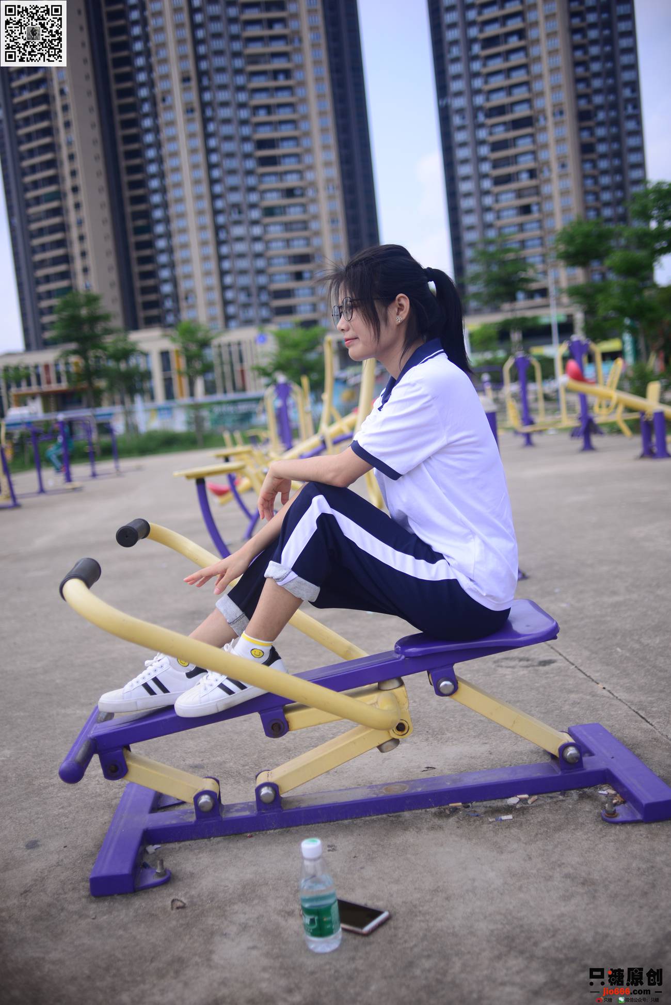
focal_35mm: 35
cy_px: 502
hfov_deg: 37.9
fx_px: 977
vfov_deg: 54.4
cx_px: 336
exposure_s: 1/2000
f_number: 2.2
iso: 100
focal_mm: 35
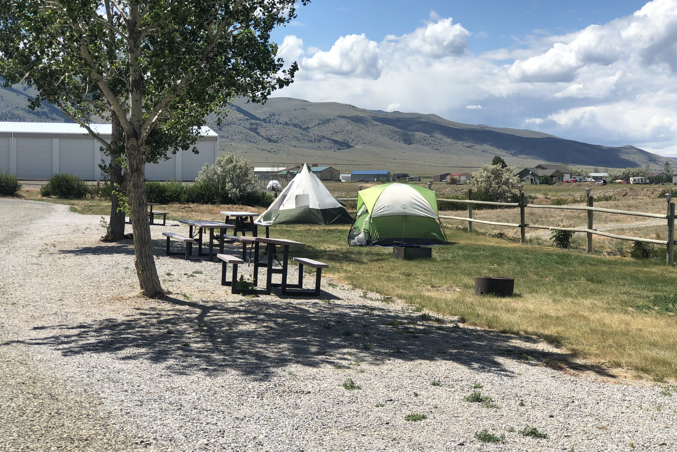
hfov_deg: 33.4
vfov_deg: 22.6
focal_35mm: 60
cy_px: 220
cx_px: 337
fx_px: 1128
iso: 20
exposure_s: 1/1156
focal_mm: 6.6
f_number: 2.8
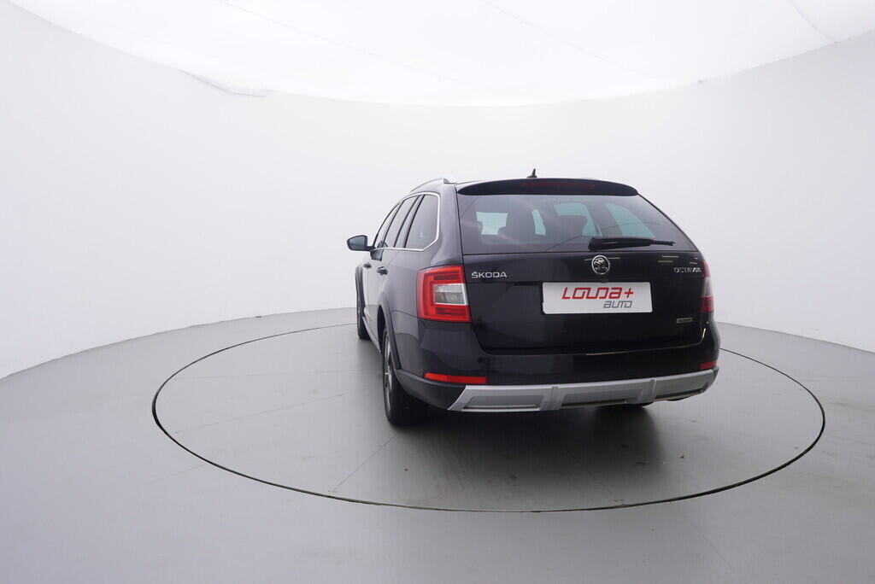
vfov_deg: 56.2
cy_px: 292
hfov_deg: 77.3
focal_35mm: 22
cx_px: 438
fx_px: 547
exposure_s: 1/80
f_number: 5
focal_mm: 15
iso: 200
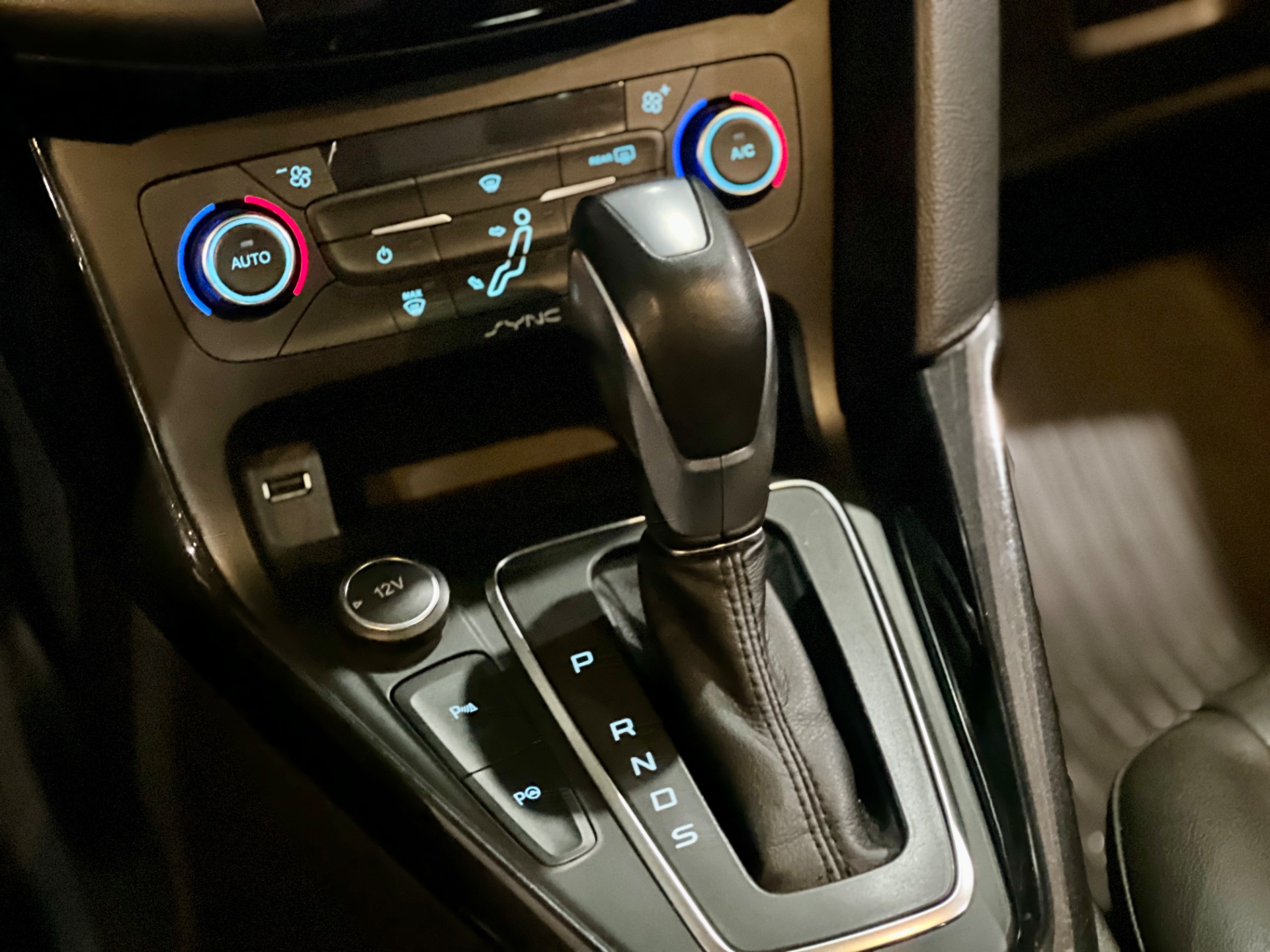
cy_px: 476
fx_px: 2825
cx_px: 635
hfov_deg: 25.3
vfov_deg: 19.1
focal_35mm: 77
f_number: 2.8
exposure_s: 1/15
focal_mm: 9
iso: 2000
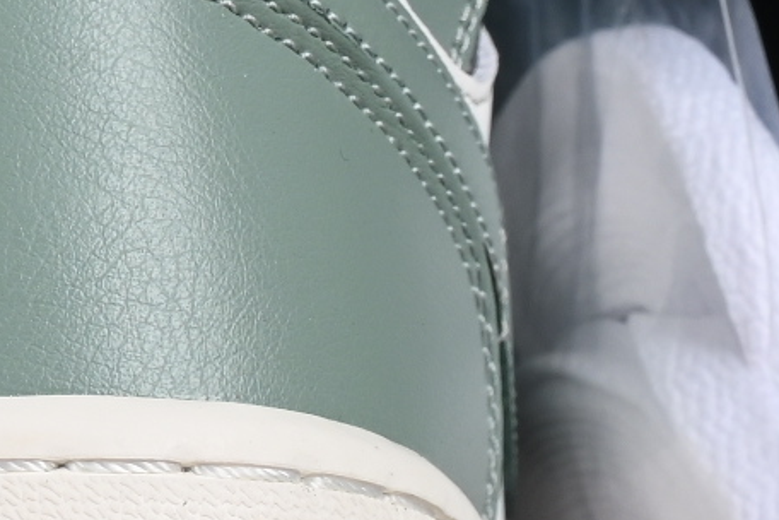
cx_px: -475
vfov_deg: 3.0
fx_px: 9910
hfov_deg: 4.5
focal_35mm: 458
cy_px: -166
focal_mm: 50
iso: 160
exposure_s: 1/80
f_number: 8
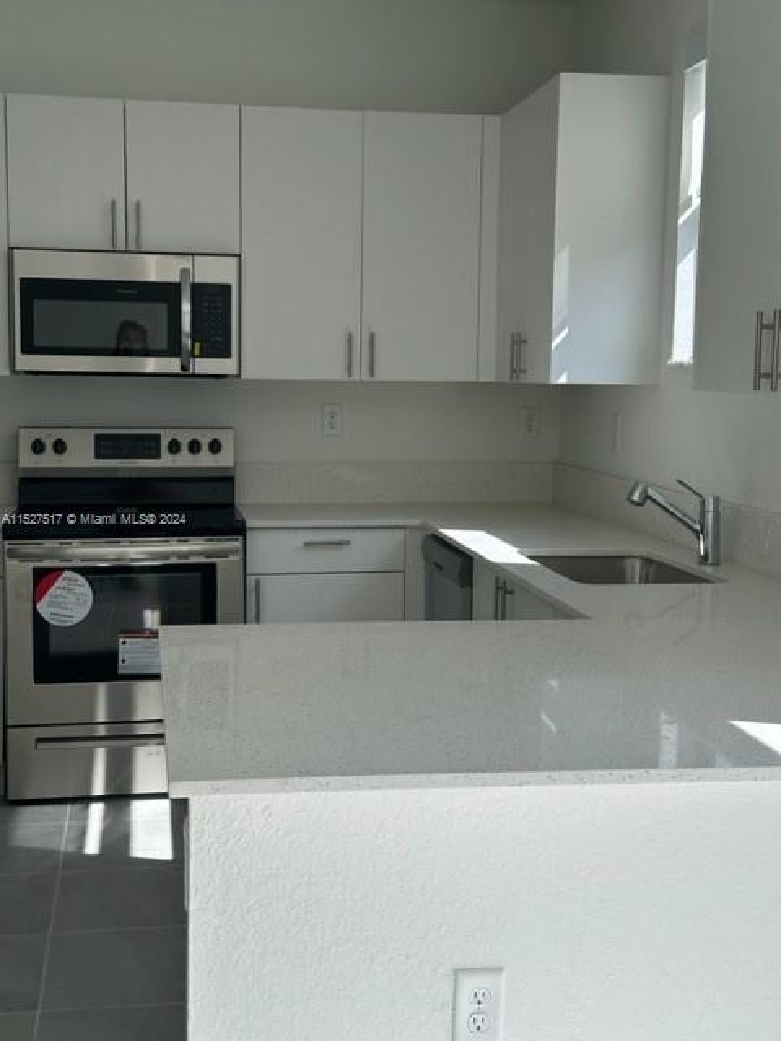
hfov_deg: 30.3
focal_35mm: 48
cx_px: 390
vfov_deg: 39.7
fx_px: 1444
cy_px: 520
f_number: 1.78
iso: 64
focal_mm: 6.86
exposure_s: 1/448
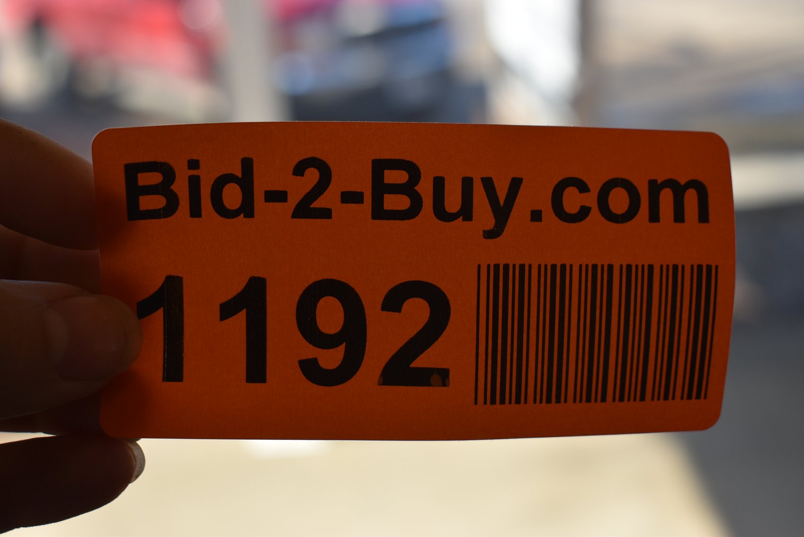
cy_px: 268
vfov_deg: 25.8
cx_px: 402
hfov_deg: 37.8
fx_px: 1173
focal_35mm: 52
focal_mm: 35
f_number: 5
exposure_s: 1/200
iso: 125
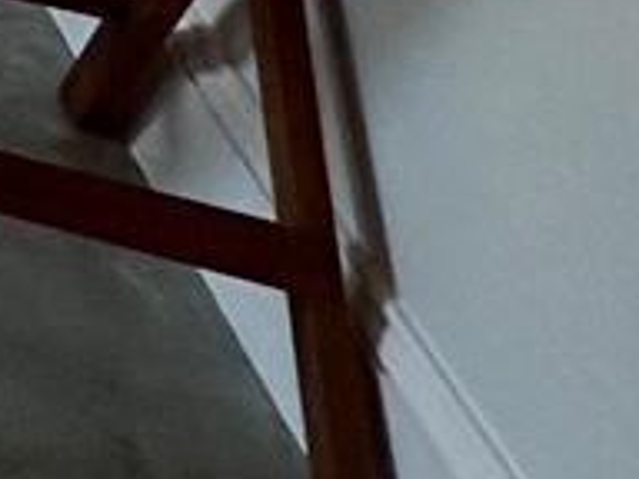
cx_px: -1594
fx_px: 1938
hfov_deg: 9.6
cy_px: -1018
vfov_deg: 10.0
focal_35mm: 105
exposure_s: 1/120
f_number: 2.2
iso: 125
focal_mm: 2.22
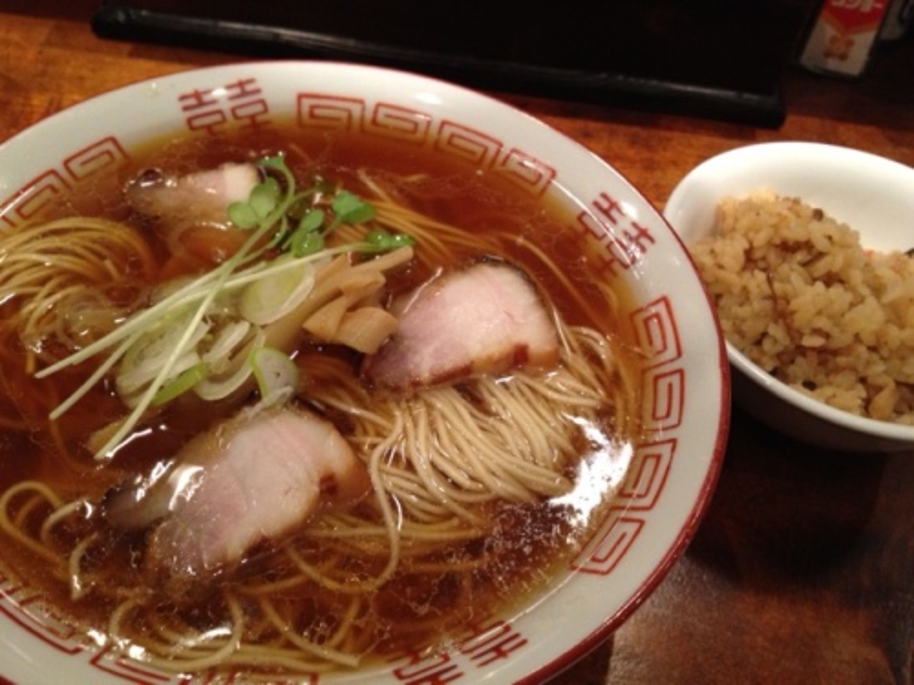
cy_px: 342
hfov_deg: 52.6
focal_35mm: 35
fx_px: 924
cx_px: 457
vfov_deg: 40.7
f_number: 2.4
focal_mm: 4.28
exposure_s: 1/20
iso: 250
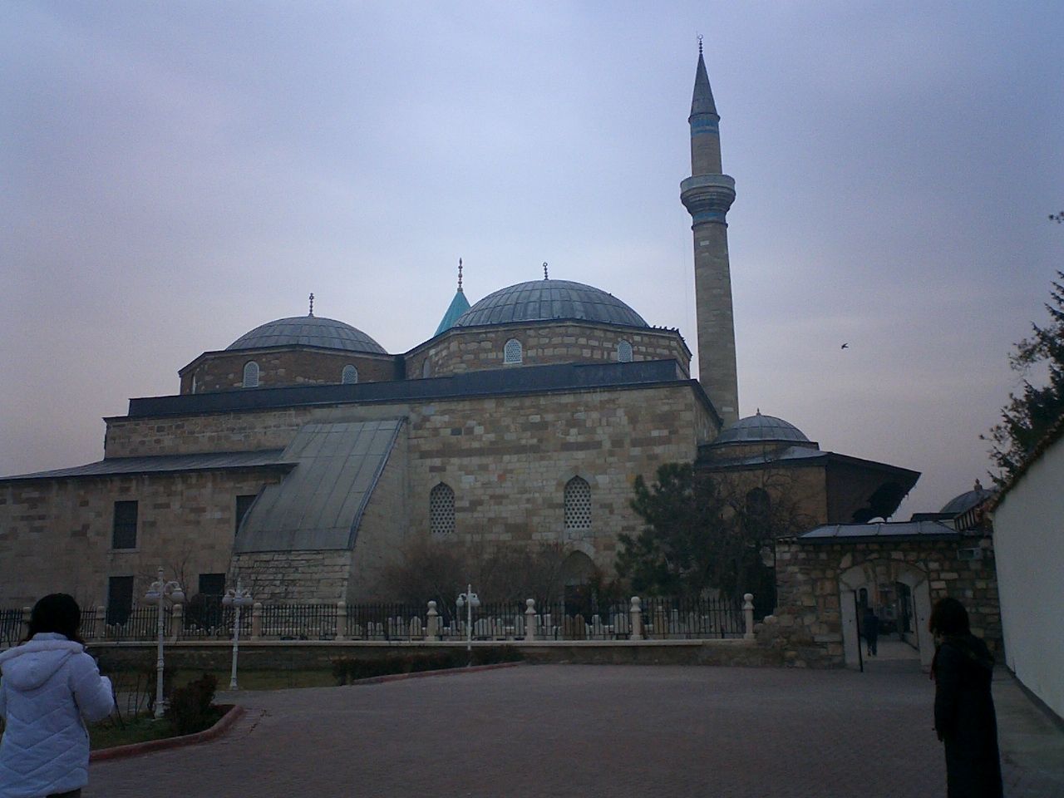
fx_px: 1137
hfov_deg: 50.1
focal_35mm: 37
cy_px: 399
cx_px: 532
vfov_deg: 38.7
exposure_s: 1/500
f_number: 3.5
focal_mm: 5.6
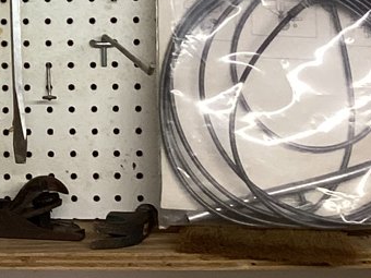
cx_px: -177
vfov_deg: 10.3
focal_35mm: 138
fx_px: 1479
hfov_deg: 13.5
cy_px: -184
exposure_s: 1/50
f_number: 2.4
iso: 125
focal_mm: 3.3
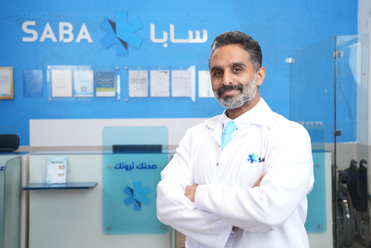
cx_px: 186
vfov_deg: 22.3
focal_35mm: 61
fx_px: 629
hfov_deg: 32.9
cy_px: 124
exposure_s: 1/160
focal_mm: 61
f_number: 7.1
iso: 1000
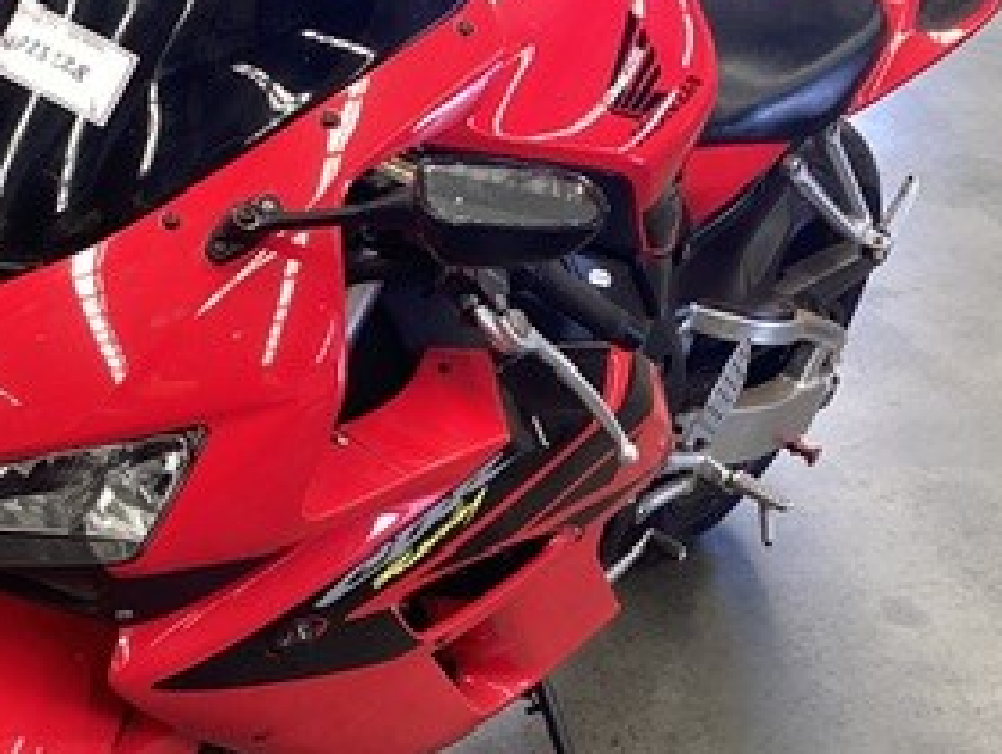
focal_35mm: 71
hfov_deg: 27.3
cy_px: 524
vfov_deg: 20.7
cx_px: 381
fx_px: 2058
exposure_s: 1/60
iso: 80
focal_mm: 3.3
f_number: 2.4
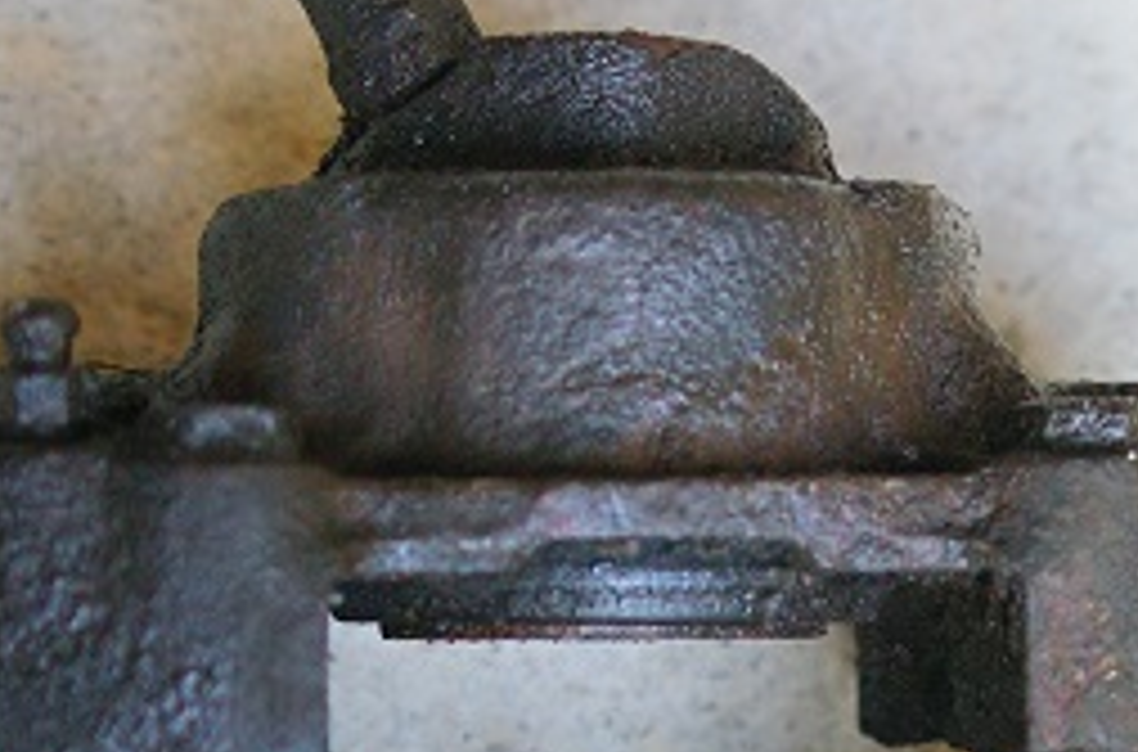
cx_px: 684
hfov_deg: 14.8
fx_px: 4380
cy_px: 705
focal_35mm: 139
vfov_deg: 9.7
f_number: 4
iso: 400
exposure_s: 1/90
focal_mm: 36
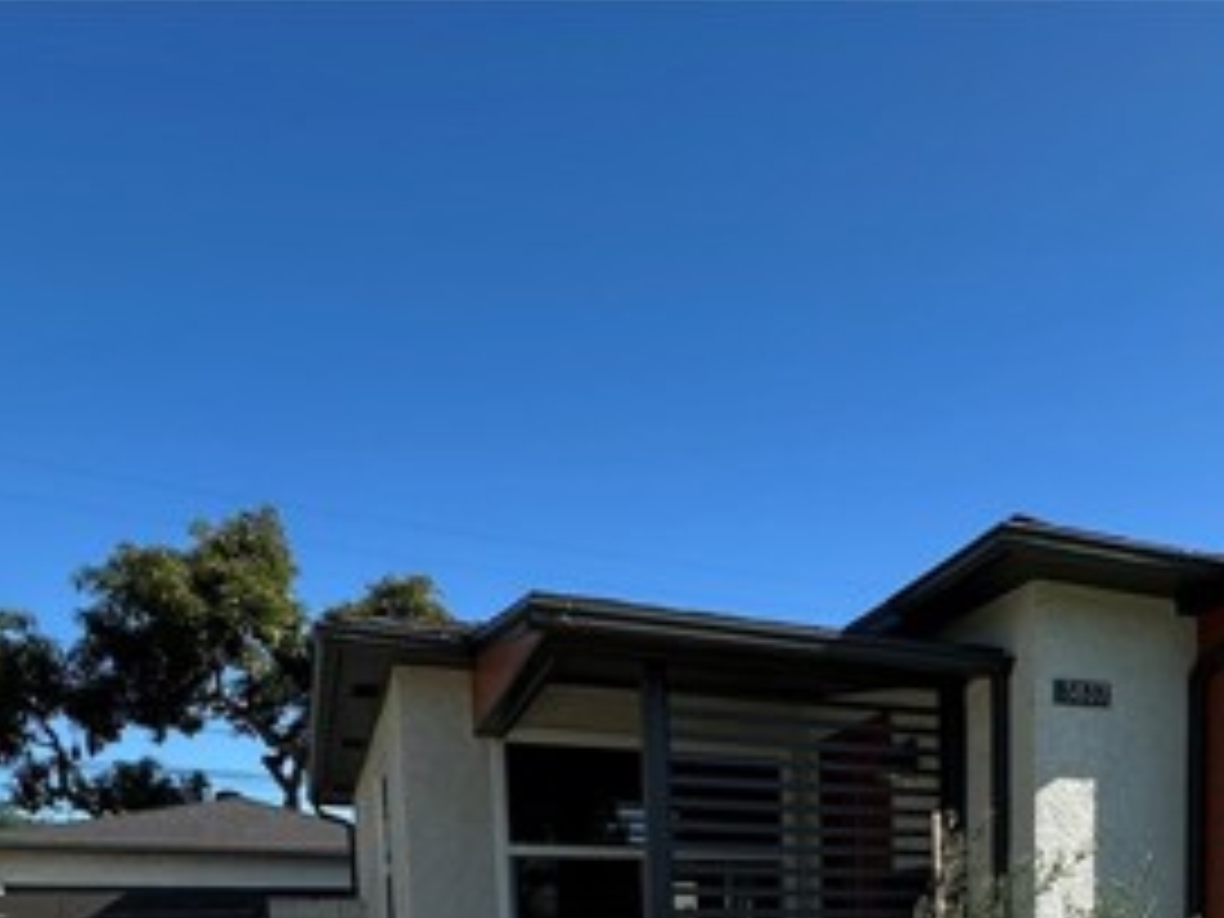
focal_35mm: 33
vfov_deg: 35.0
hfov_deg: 53.9
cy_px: 1076
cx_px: 846
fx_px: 1167
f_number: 2.2
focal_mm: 2.22
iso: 40
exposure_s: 1/1595
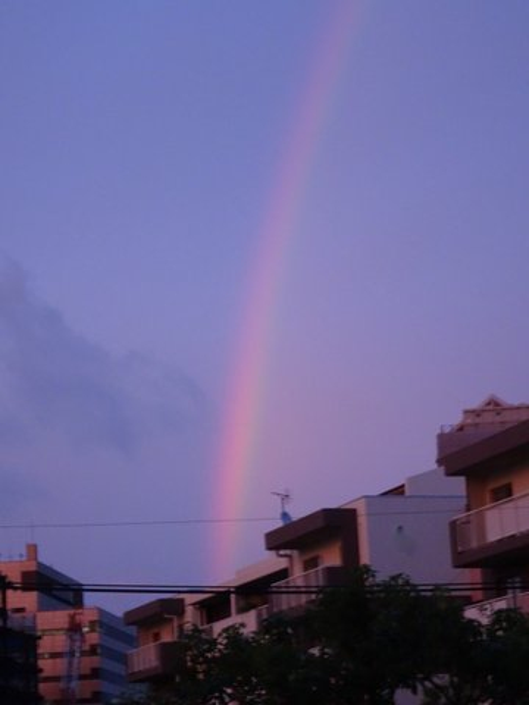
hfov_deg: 14.1
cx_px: 264
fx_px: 2139
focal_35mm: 105
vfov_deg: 18.7
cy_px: 352
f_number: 5
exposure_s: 1/20
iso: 800
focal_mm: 17.97
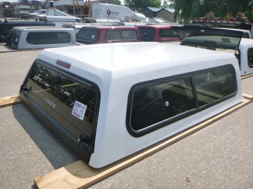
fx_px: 212
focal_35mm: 29
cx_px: 126
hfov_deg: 61.7
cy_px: 94
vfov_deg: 48.2
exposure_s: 1/640
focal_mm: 5.2
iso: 160
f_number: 4.1
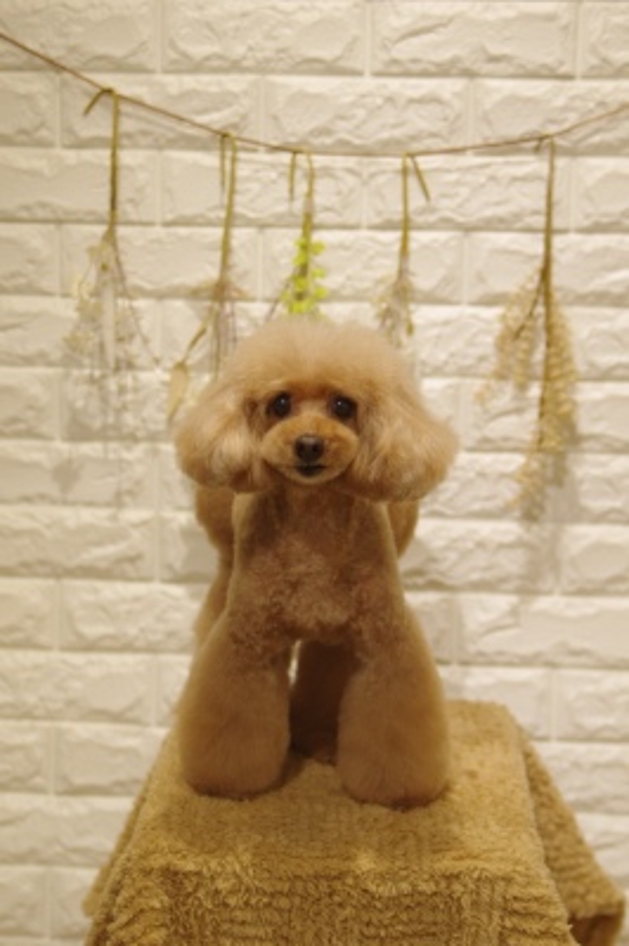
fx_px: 1969
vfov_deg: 27.0
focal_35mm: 75
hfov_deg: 18.2
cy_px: 473
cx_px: 314
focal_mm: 50
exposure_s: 1/160
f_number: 3.5
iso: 250
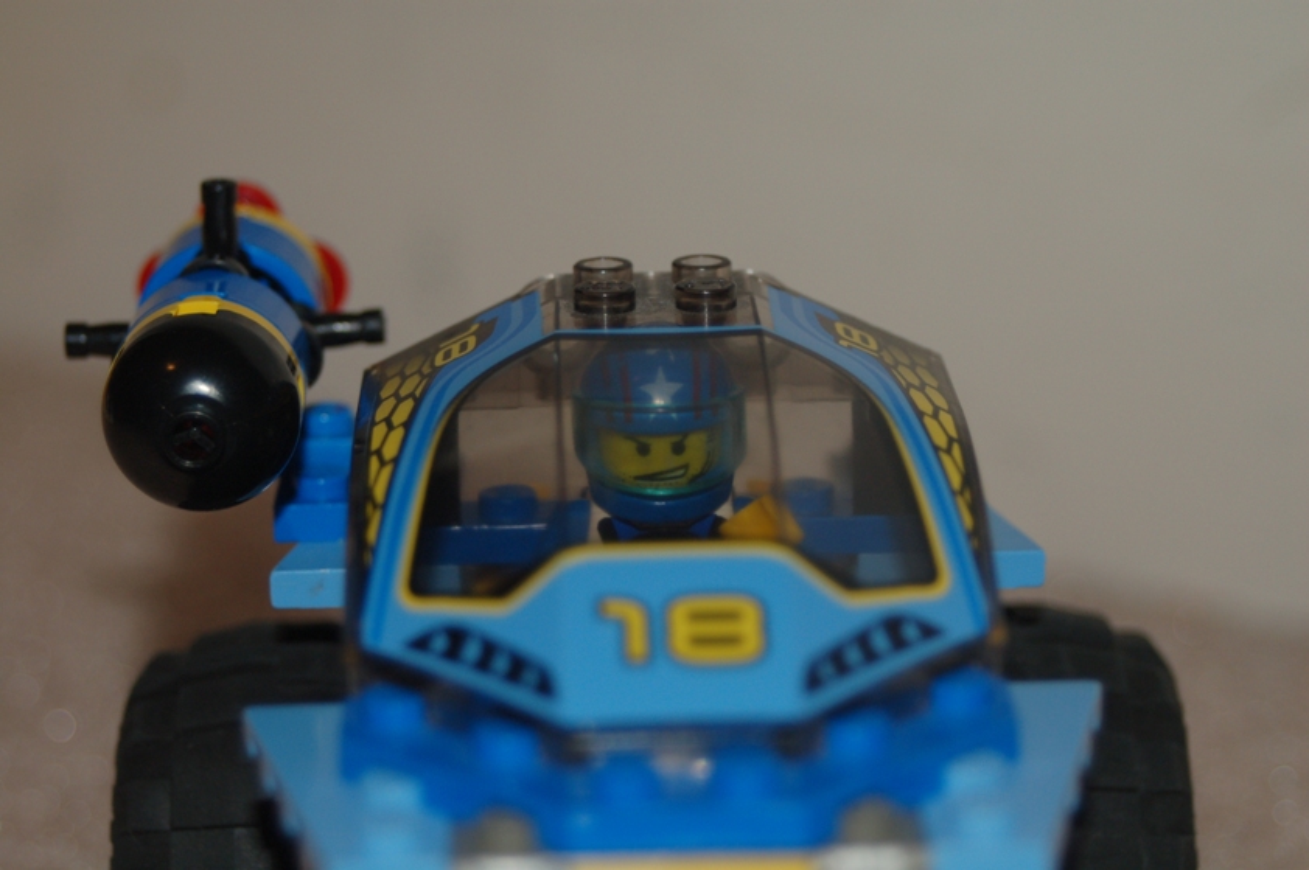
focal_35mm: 120
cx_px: 654
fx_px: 4360
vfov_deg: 11.4
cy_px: 435
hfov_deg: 17.1
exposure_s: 1/60
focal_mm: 80
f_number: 5.6
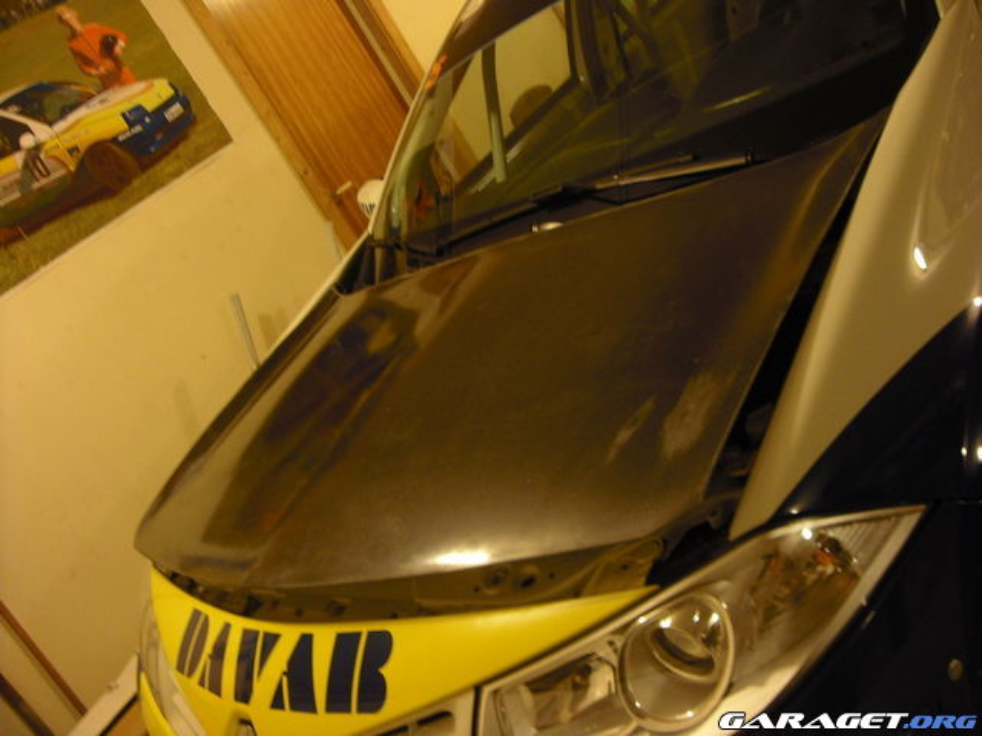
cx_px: 491
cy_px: 368
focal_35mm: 37
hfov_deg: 50.1
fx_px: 1050
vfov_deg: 38.7
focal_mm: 6.2
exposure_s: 1/4
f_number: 2.7
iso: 200
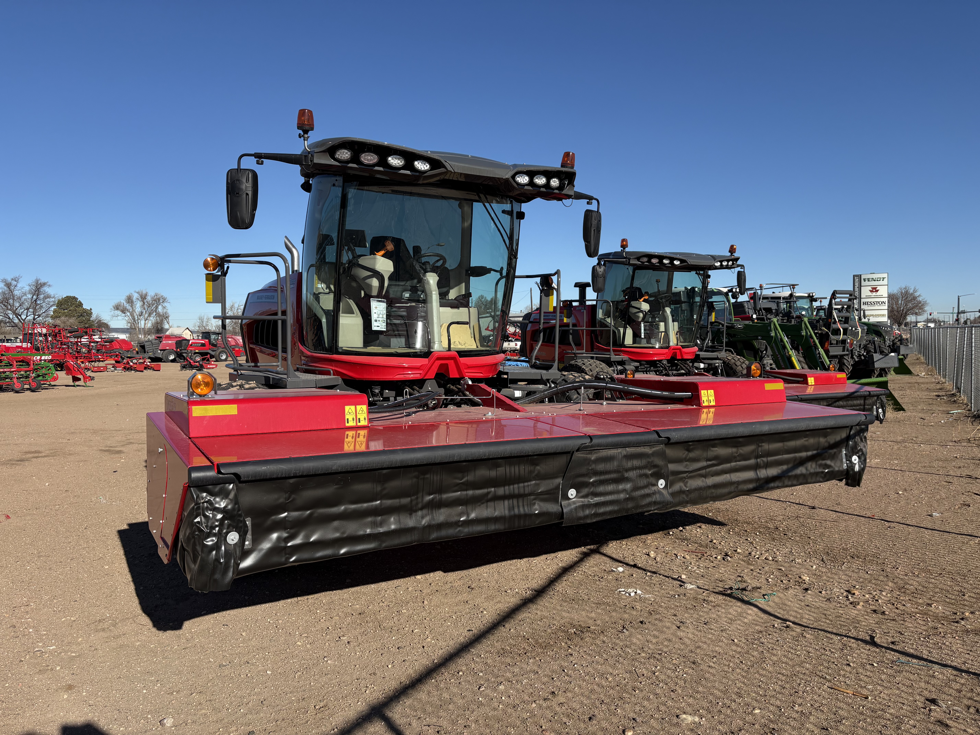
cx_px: 490
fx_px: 736
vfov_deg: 53.1
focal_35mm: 26
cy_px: 368
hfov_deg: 67.3
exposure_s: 1/4065
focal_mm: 5.96
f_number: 1.6
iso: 50
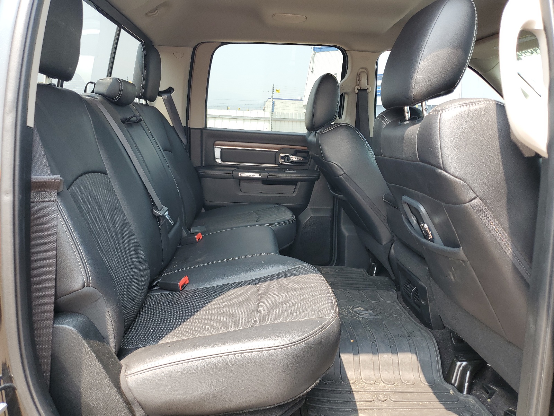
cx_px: 277
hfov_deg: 67.3
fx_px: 416
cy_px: 208
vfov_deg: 53.1
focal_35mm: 26
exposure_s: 1/250
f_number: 1.5
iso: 50
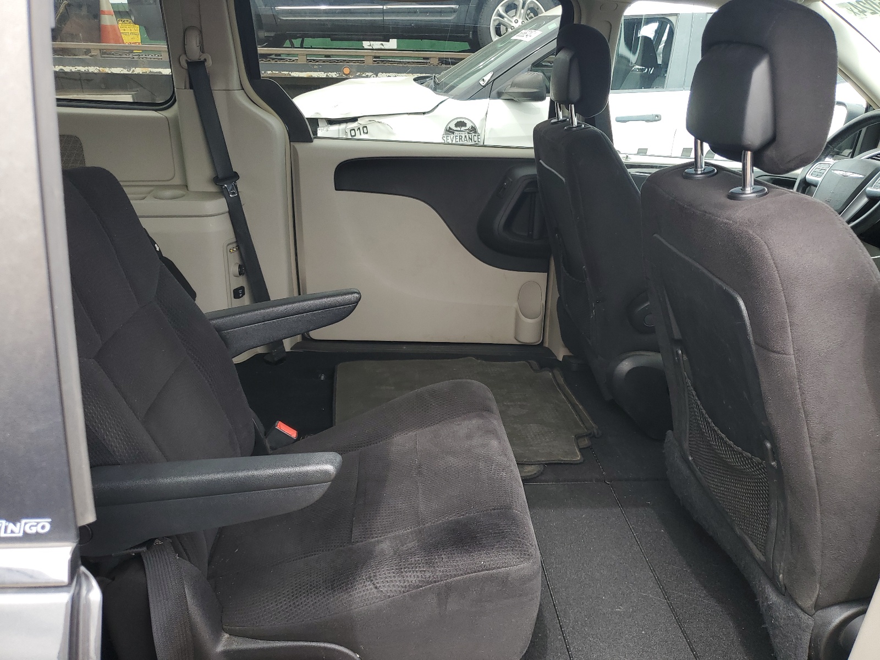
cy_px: 330
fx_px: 661
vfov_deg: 53.1
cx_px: 440
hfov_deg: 67.3
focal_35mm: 26
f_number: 1.5
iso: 50
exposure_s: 1/263
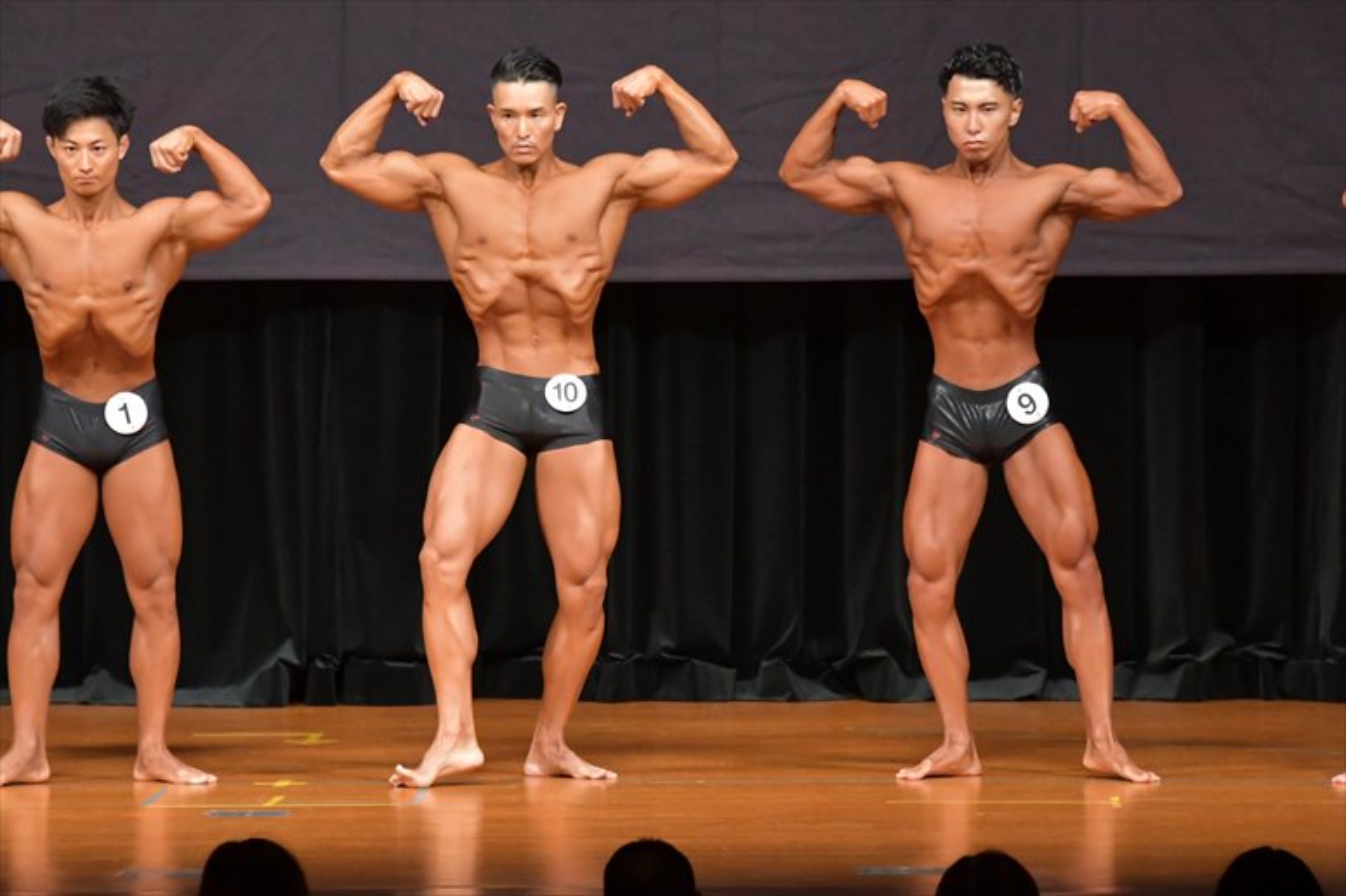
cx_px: 673
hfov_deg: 7.6
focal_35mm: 270
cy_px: 448
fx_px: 10090
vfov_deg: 5.1
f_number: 5.6
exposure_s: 1/400
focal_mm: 180
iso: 6400
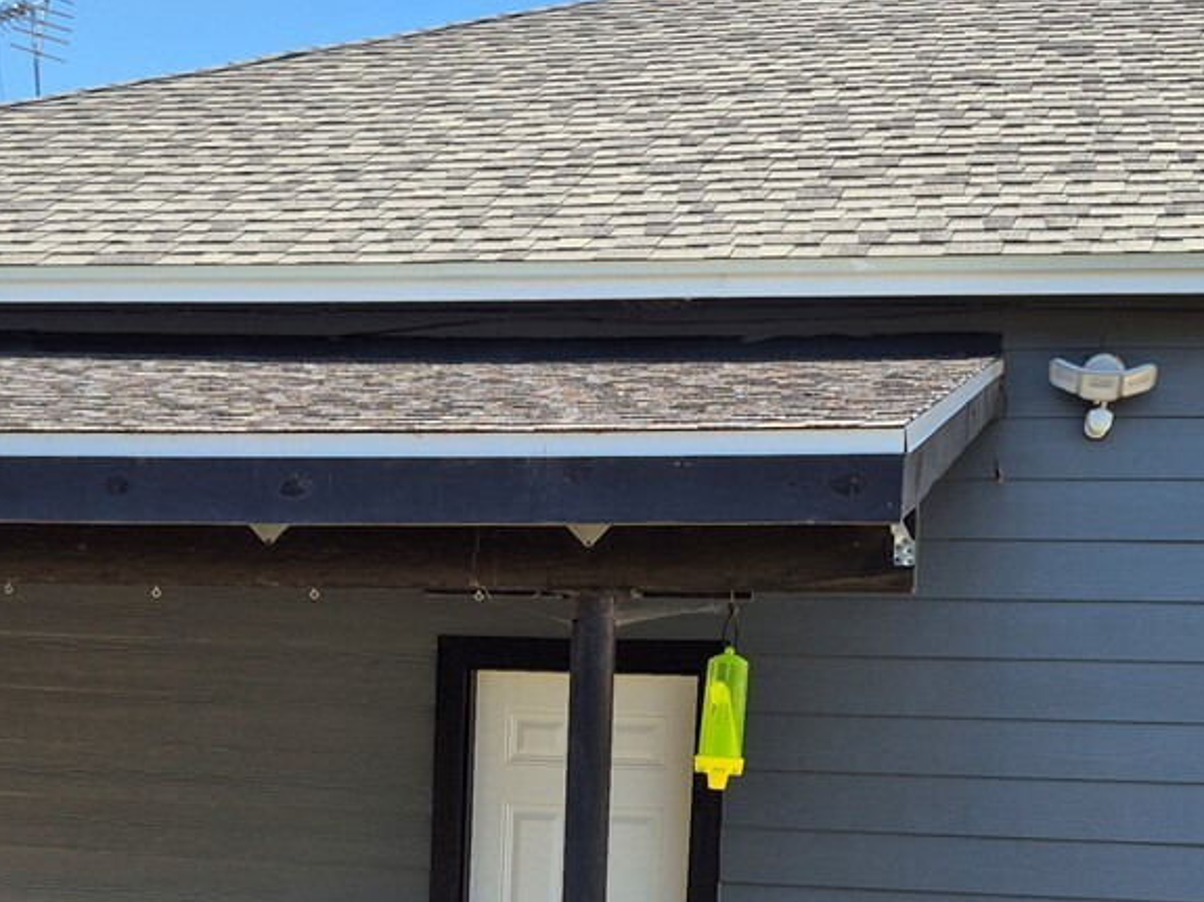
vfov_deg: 21.7
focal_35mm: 64
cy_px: 1005
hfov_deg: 30.2
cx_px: 513
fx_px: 2226
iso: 25
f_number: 1.8
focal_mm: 5.4
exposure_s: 1/838
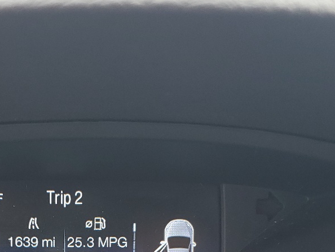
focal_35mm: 70
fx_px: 678
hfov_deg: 27.2
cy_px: 307
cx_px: 65
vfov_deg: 19.7
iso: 50
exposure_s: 1/60.2
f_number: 1.5
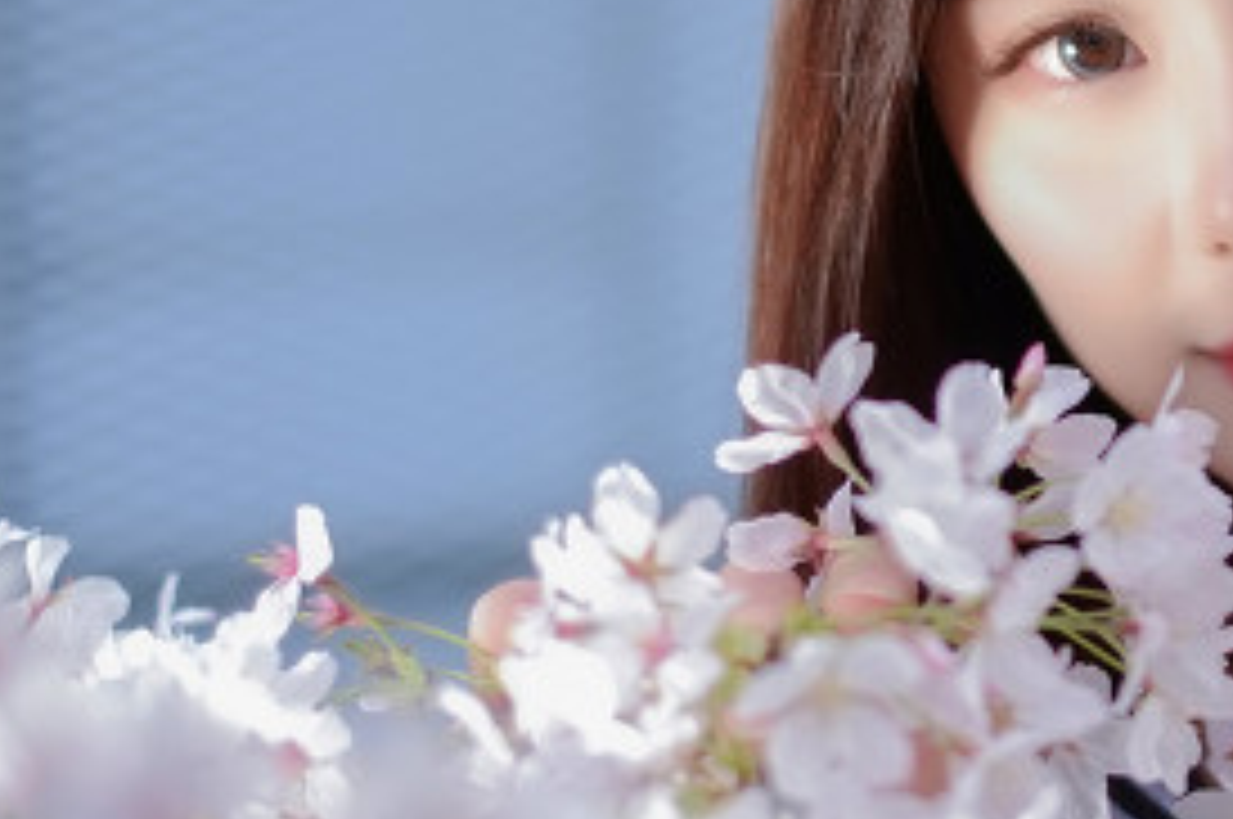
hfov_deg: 16.1
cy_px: 92
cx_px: 1305
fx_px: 4242
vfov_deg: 11.0
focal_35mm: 124
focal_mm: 35
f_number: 1.4
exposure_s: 1/1700
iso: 200
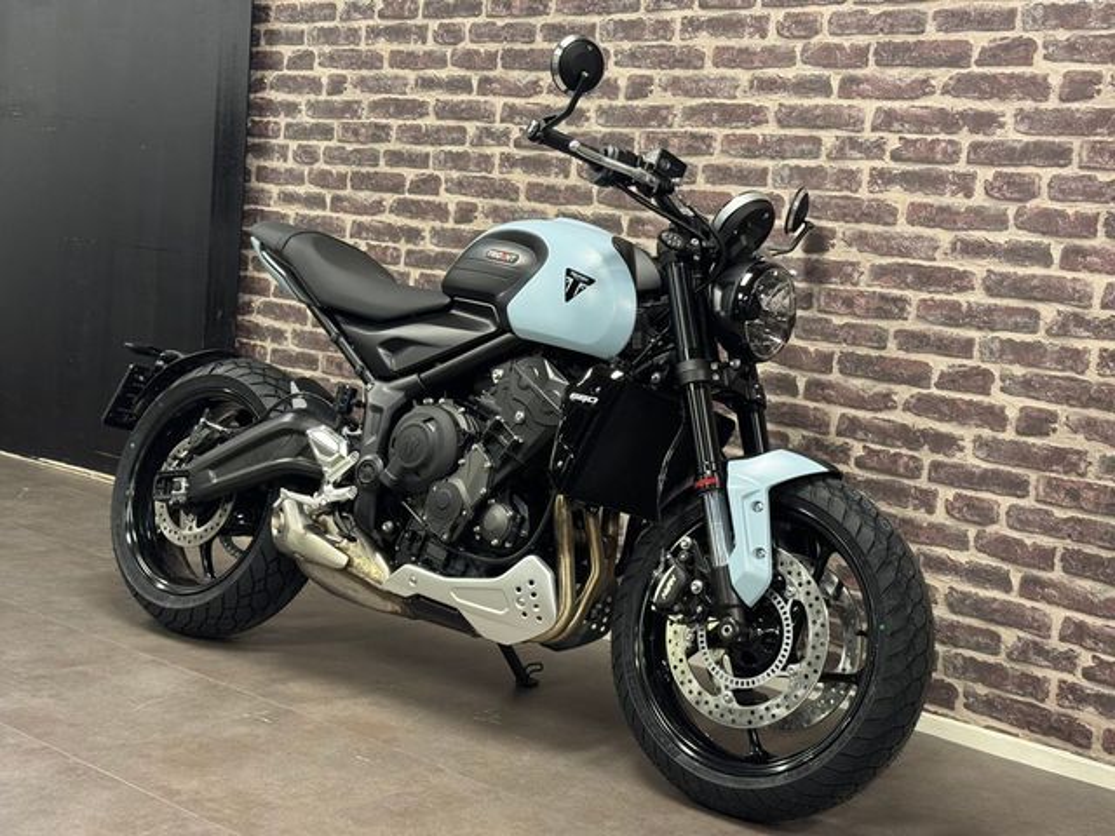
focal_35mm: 48
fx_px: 1546
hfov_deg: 39.7
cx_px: 558
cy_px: 418
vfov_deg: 30.3
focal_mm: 6.76
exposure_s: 1/33
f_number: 1.78
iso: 320
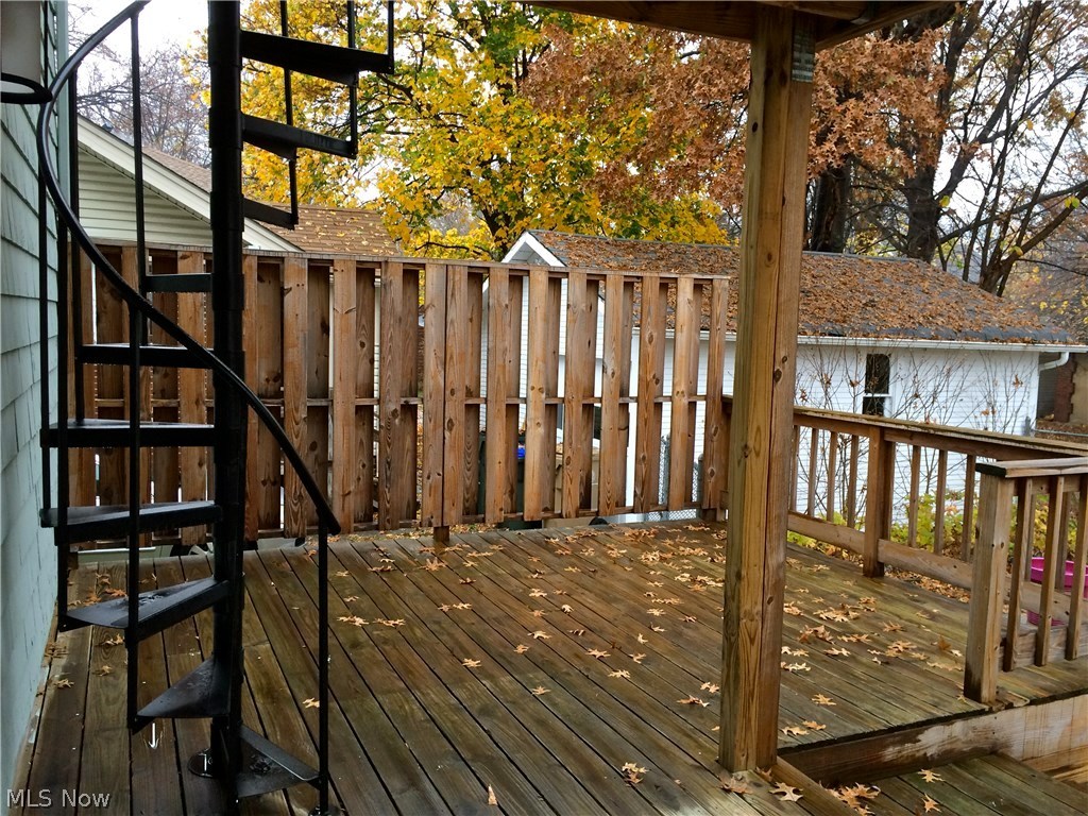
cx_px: 544
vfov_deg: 48.2
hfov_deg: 61.7
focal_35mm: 29
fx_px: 911
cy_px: 408
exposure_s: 1/40
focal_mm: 4.15
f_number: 2.2
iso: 40
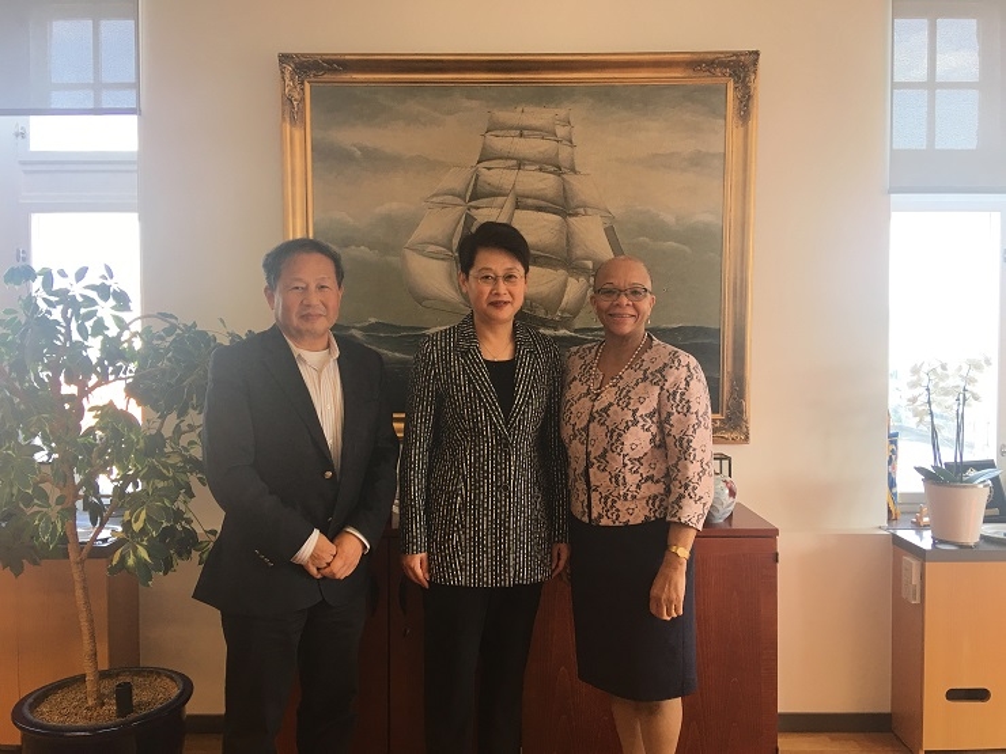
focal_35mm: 29
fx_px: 843
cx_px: 503
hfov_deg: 61.7
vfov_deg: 48.2
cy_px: 377
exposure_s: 1/33
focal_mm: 4.15
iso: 25
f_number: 2.2
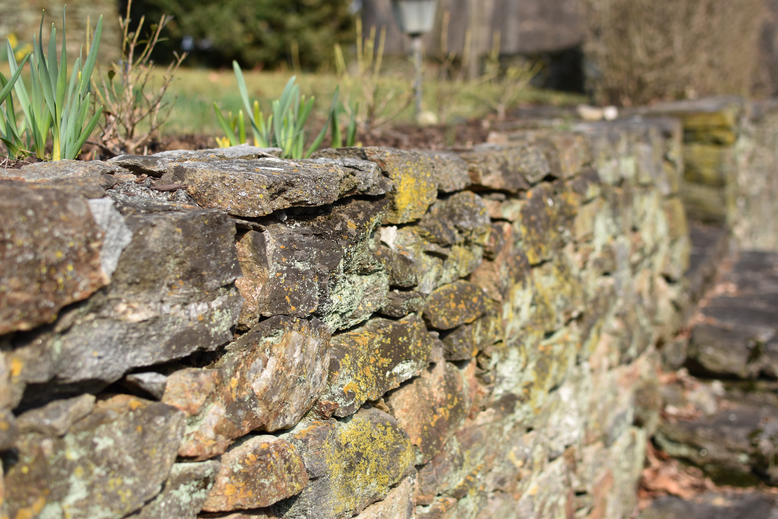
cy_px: 260
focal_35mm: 52
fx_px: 1134
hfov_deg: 37.9
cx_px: 389
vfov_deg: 25.8
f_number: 2.5
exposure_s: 1/1000
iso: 100
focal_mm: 35
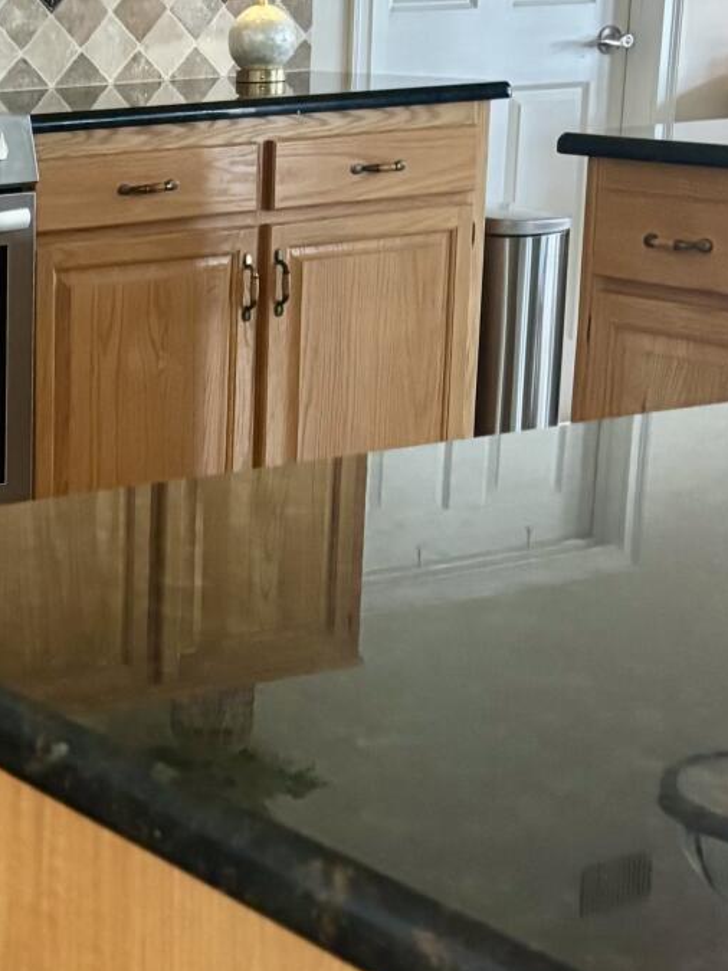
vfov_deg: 25.2
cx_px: -191
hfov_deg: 18.0
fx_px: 2160
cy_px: 653
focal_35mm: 77
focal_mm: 5.96
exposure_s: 1/60
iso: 500
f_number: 1.6
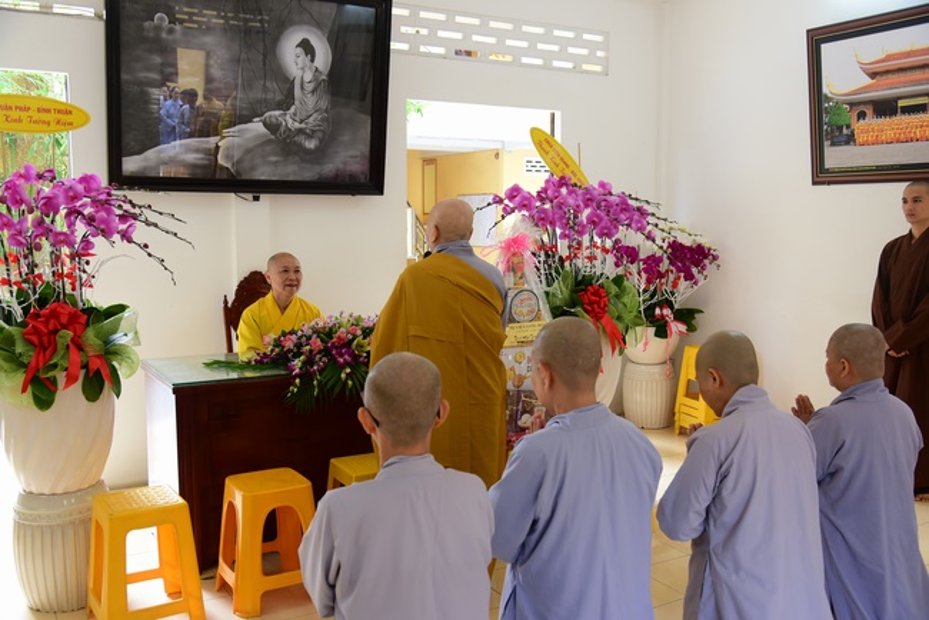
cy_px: 310
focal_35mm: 32
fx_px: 826
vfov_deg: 41.2
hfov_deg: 58.7
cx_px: 464
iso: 800
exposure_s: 1/60
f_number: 4.5
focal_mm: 32
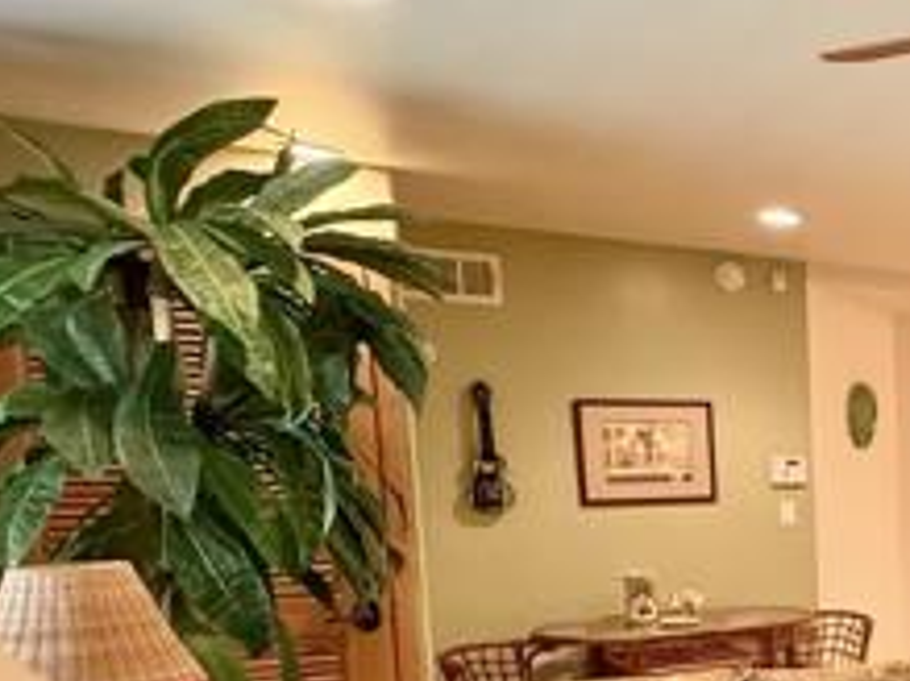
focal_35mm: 41
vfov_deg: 33.5
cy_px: 594
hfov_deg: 31.9
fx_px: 1077
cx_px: 1242
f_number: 2.2
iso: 640
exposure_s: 1/60
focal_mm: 2.22
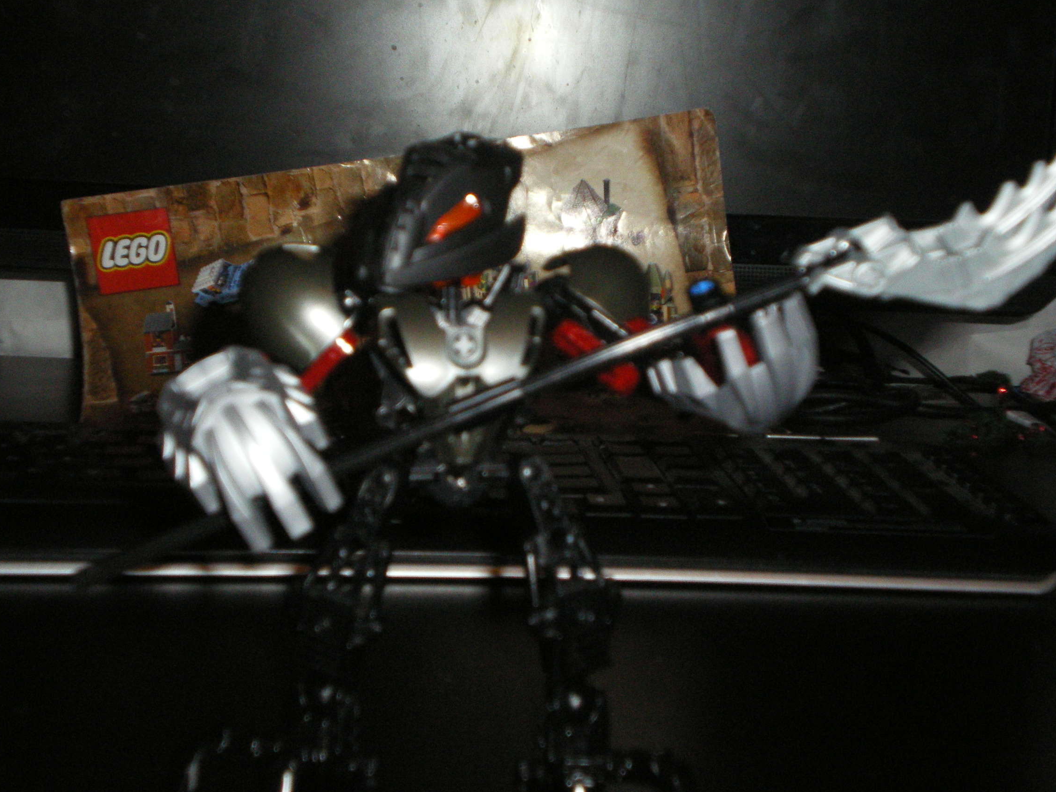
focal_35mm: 63
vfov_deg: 23.3
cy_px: 392
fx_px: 1922
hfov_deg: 30.7
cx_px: 531
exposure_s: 1/60
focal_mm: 10.3
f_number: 4.2
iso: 400
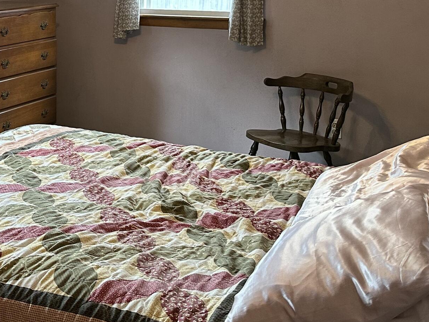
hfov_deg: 31.4
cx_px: 57
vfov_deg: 24.4
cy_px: 67
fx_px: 731
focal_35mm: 59
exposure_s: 1/120
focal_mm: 6.86
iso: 200
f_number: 1.78
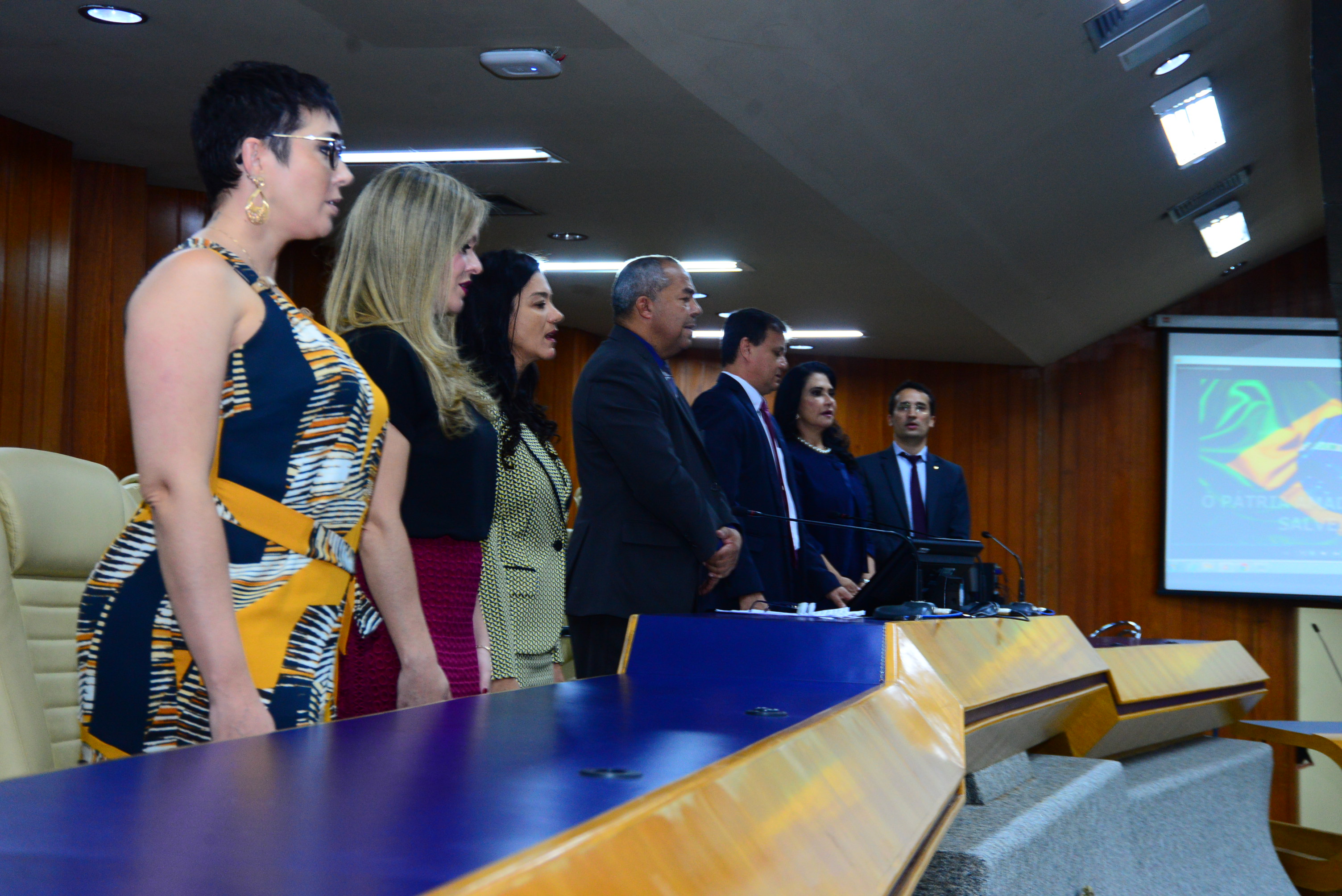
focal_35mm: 58
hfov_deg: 34.5
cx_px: 671
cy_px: 448
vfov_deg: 23.4
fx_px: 2163
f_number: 5
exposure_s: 1/60
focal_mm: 58
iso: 2500
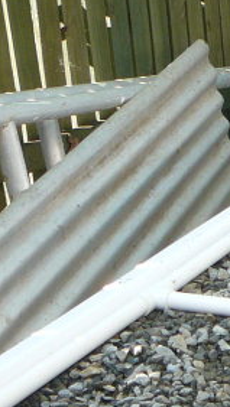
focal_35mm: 108
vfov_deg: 19.5
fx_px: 1169
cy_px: 356
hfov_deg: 10.5
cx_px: 438
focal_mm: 5.2
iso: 80
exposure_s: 1/80
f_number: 2.8
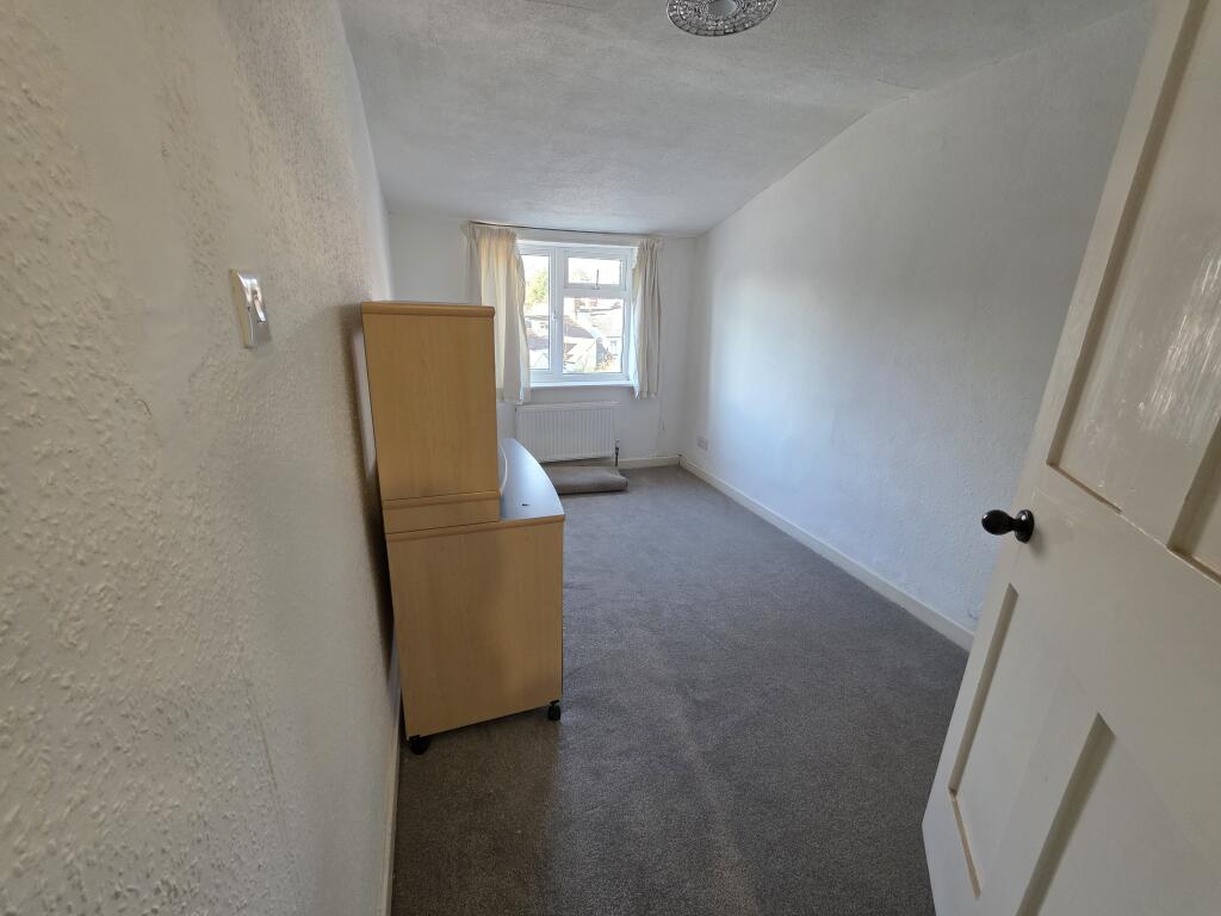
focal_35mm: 13
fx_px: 459
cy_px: 458
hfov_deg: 106.2
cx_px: 610
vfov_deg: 89.9
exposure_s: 1/100
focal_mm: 2.2
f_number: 1.9
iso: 250
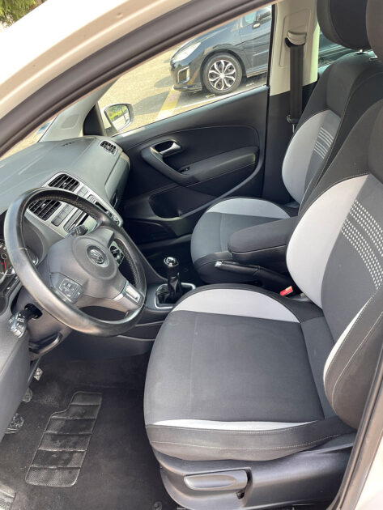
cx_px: 192
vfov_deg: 67.3
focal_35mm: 26
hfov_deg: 53.1
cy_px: 255
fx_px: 383
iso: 40
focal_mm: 4.2
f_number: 1.6
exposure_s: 1/121
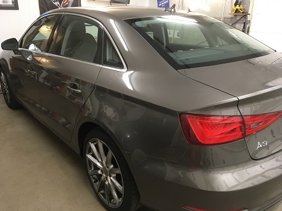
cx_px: 141
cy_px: 106
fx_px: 236
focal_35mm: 29
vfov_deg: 48.2
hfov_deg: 61.7
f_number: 2.2
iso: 125
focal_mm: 4.15
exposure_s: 1/30
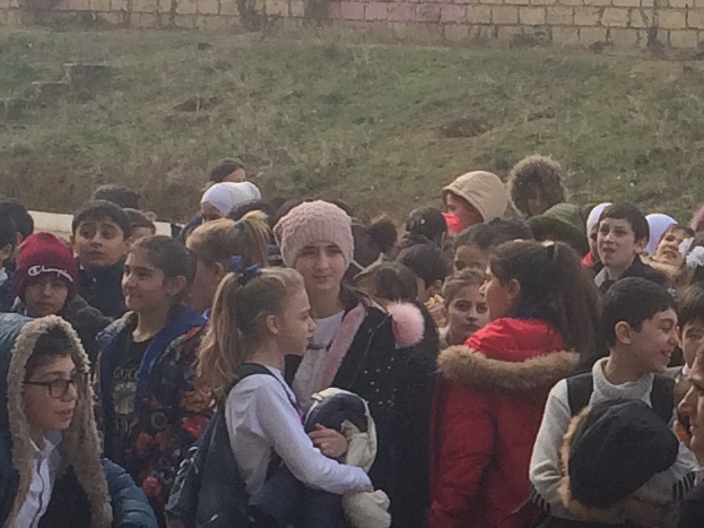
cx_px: 846
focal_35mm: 152
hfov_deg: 12.7
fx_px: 3091
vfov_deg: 9.7
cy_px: 464
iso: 32
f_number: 2.2
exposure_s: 1/977
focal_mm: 4.15
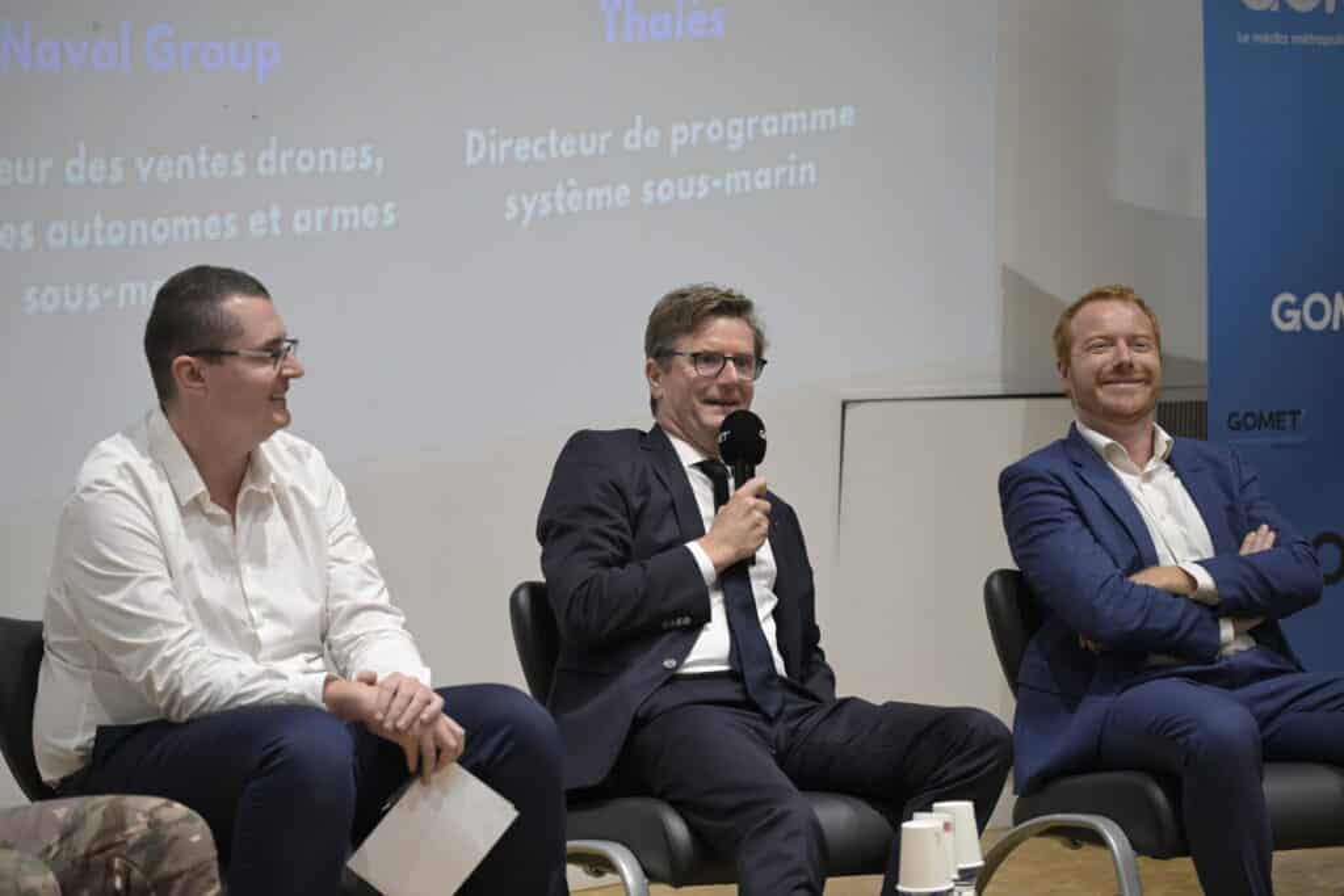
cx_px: 672
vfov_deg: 11.4
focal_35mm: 120
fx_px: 4480
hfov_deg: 17.1
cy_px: 448
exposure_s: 1/160
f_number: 4
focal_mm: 120
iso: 2500
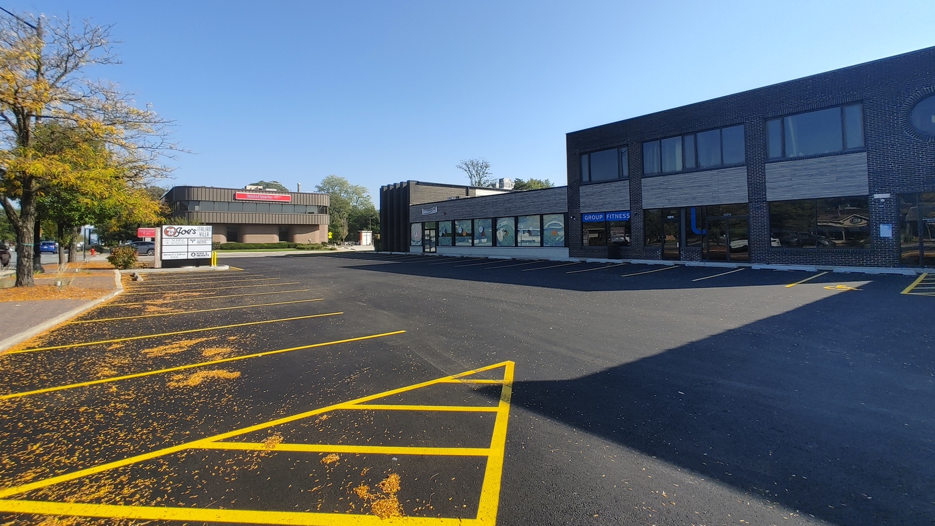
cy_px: 219
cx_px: 473
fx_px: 446
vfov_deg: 60.6
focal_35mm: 18
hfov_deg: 92.7
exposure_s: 1/781
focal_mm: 1.78
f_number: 1.9
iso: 50
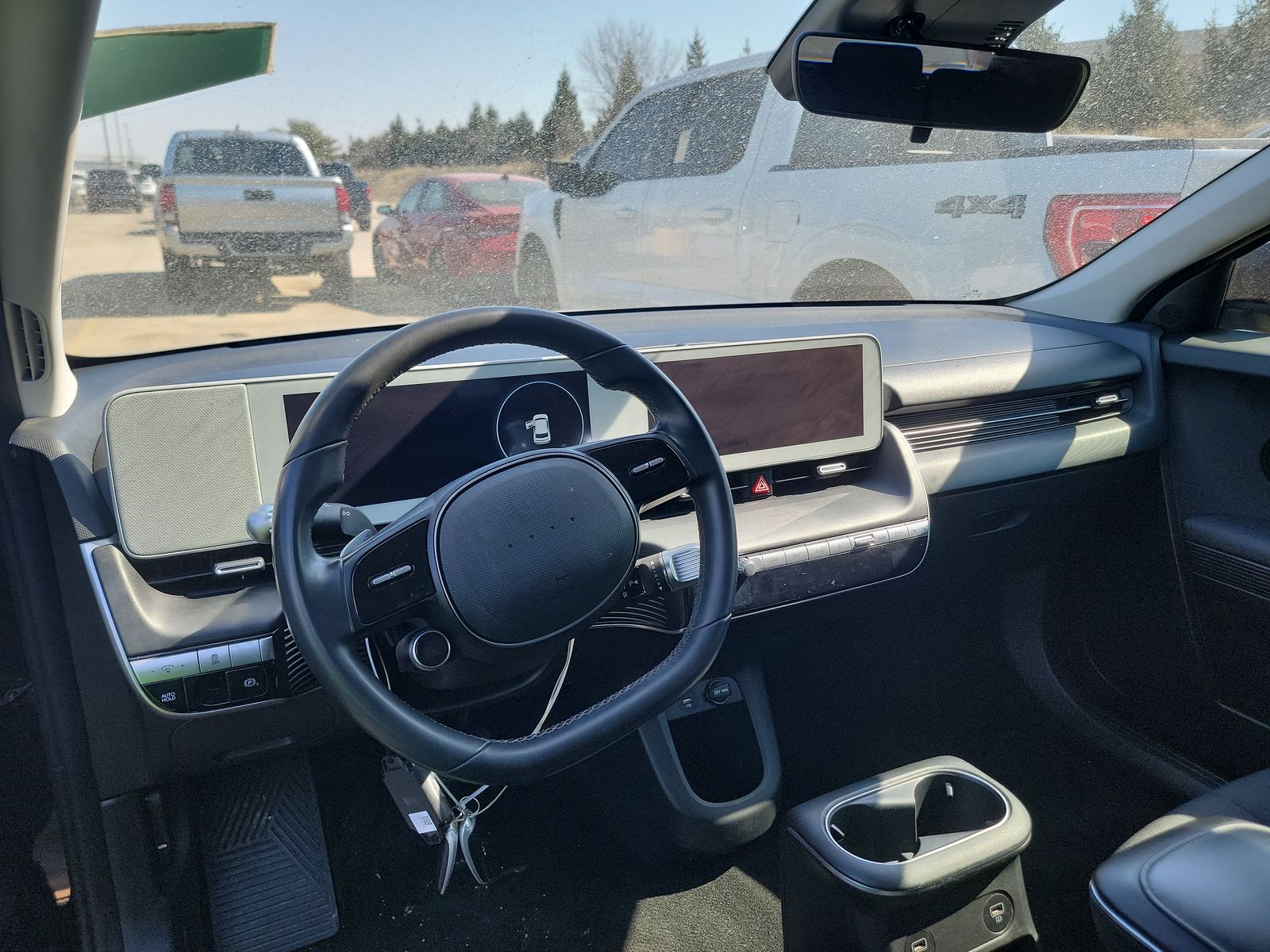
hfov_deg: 71.6
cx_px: 635
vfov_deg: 56.8
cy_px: 476
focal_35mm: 24
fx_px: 881
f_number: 1.8
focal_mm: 6.7
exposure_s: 1/163
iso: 50
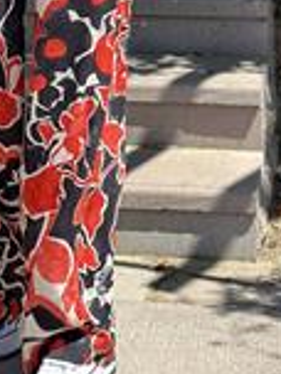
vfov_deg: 11.9
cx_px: 35
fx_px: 1732
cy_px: -138
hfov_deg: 9.2
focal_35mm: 160
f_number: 1.78
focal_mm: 6.86
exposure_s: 1/2890
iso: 80
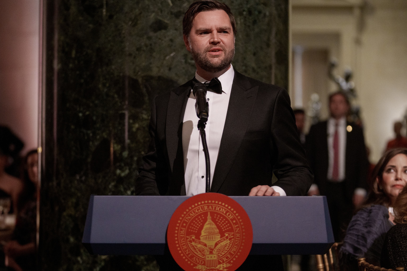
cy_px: 122
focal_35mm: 105
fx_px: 1187
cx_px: 191
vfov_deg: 13.0
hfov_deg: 19.5
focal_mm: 90
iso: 4000
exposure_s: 1/100
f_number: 2.8
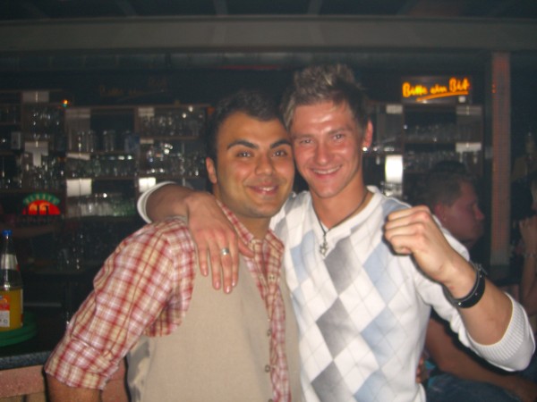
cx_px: 268
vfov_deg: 37.7
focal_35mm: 38
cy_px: 201
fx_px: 589
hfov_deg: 49.0
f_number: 2.8
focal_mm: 7.9
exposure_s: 1/60
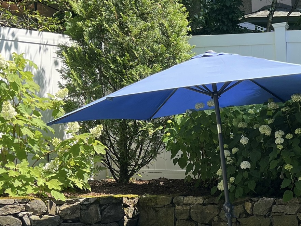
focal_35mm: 59
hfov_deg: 31.8
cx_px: 240
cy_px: 225
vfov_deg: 23.8
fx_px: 513
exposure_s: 1/1000
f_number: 1.5
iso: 50
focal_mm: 5.7
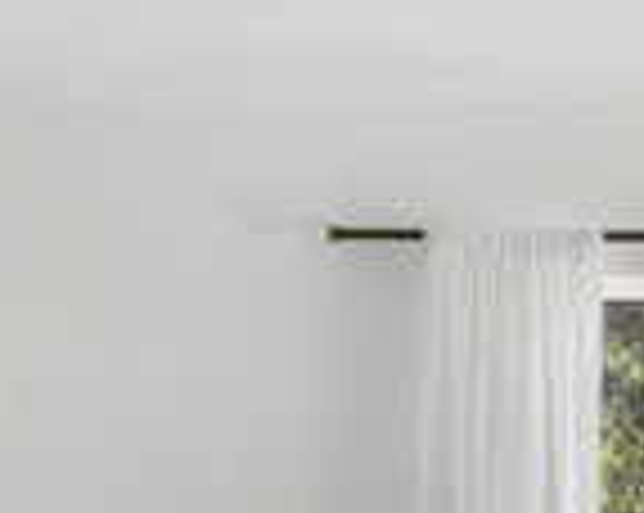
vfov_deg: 13.7
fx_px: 1999
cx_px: 680
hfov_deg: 17.8
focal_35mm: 105
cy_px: 796
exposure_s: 1/400
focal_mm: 17
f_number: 8
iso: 100
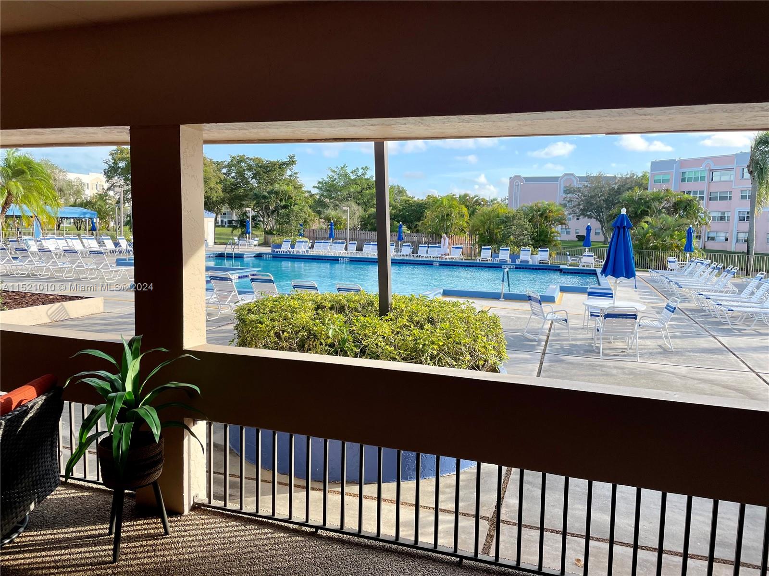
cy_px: 288
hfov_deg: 67.3
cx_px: 384
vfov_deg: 53.1
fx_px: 578
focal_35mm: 26
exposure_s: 1/1014
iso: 32
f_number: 1.6
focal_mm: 4.2
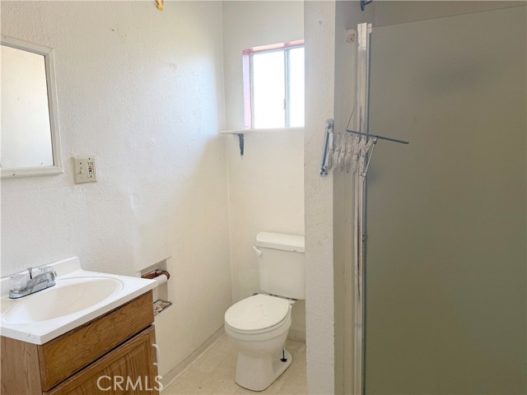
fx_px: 365
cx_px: 264
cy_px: 198
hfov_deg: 71.6
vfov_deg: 56.8
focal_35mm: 24
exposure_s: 1/60
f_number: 1.78
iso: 160
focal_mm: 6.76
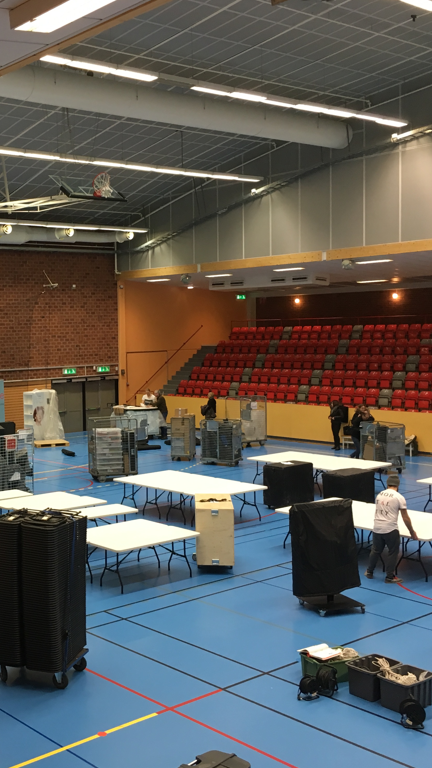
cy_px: 378
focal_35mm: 43
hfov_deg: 26.8
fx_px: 876
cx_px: 43
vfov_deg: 47.4
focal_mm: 4.15
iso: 100
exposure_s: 1/33
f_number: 2.2
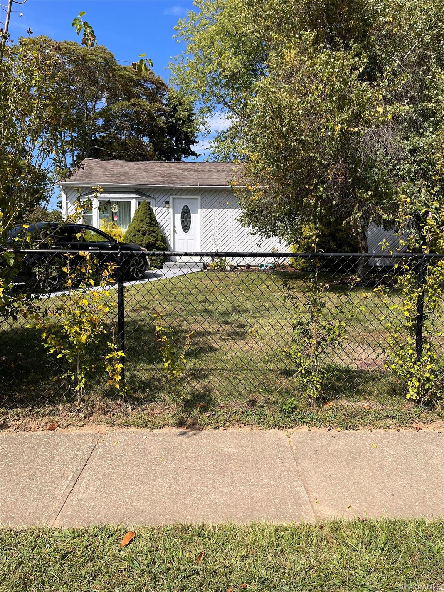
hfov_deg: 53.1
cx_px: 222
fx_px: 445
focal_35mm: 26
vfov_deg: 67.3
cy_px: 296
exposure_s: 1/2825
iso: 50
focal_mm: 5.1
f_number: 1.6
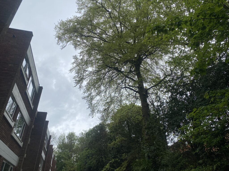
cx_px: 114
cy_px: 86
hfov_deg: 67.3
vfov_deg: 53.1
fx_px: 172
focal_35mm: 26
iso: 32
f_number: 1.8
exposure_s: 1/2513
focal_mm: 4.25
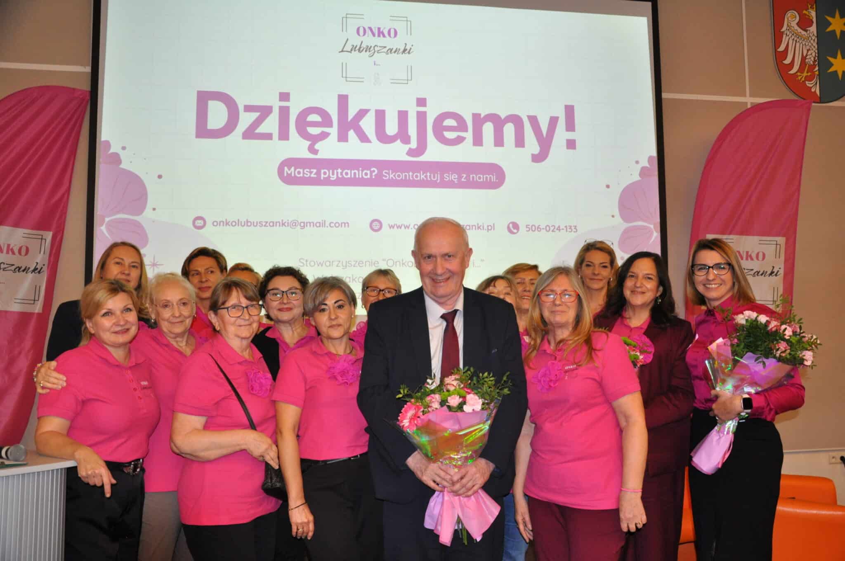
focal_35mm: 32
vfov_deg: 41.6
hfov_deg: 59.6
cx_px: 422
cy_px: 280
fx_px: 738
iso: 800
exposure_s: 1/60
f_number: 3.8
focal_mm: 21
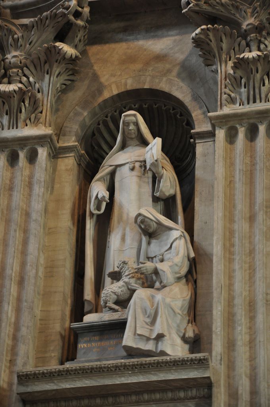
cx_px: 135
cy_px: 204
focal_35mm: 158
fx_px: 1777
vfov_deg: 13.1
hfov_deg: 8.7
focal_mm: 105
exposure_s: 1/4
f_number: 5.6
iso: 800
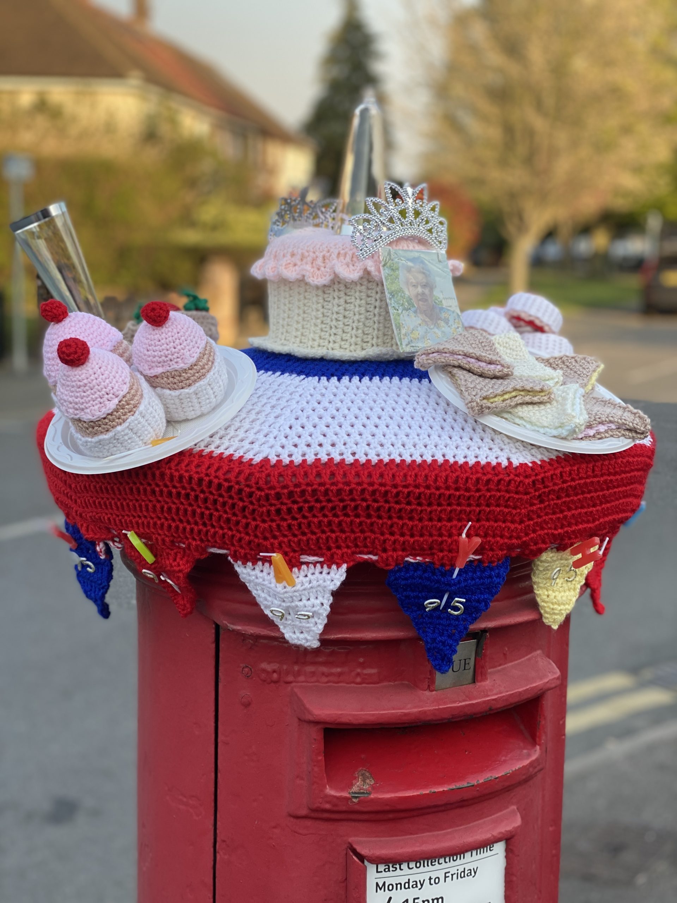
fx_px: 1356
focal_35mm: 52
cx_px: 338
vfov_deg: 36.8
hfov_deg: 28.0
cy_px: 452
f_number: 2
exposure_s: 1/251
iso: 20
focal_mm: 6
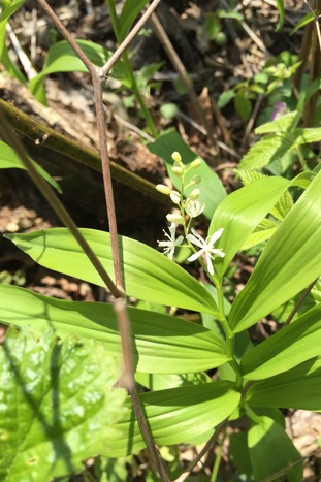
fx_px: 415
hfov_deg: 42.3
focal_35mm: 31
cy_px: 240
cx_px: 166
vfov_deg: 60.3
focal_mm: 4.15
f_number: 2.2
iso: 32
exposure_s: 1/1068
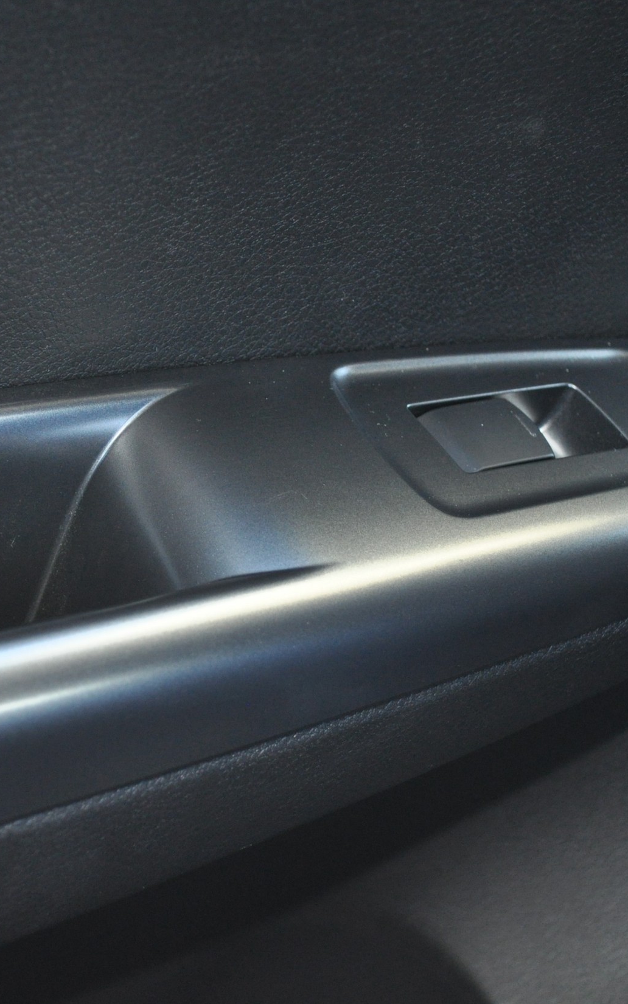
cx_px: 227
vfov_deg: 27.8
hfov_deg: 17.6
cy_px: 504
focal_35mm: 74
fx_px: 2026
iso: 800
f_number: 4.8
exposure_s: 1/60
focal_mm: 32
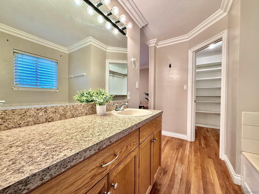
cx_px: 130
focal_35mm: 14
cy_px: 97
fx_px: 105
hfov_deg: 102.1
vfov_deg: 85.7
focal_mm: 2.22
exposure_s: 1/120
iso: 320
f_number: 2.2
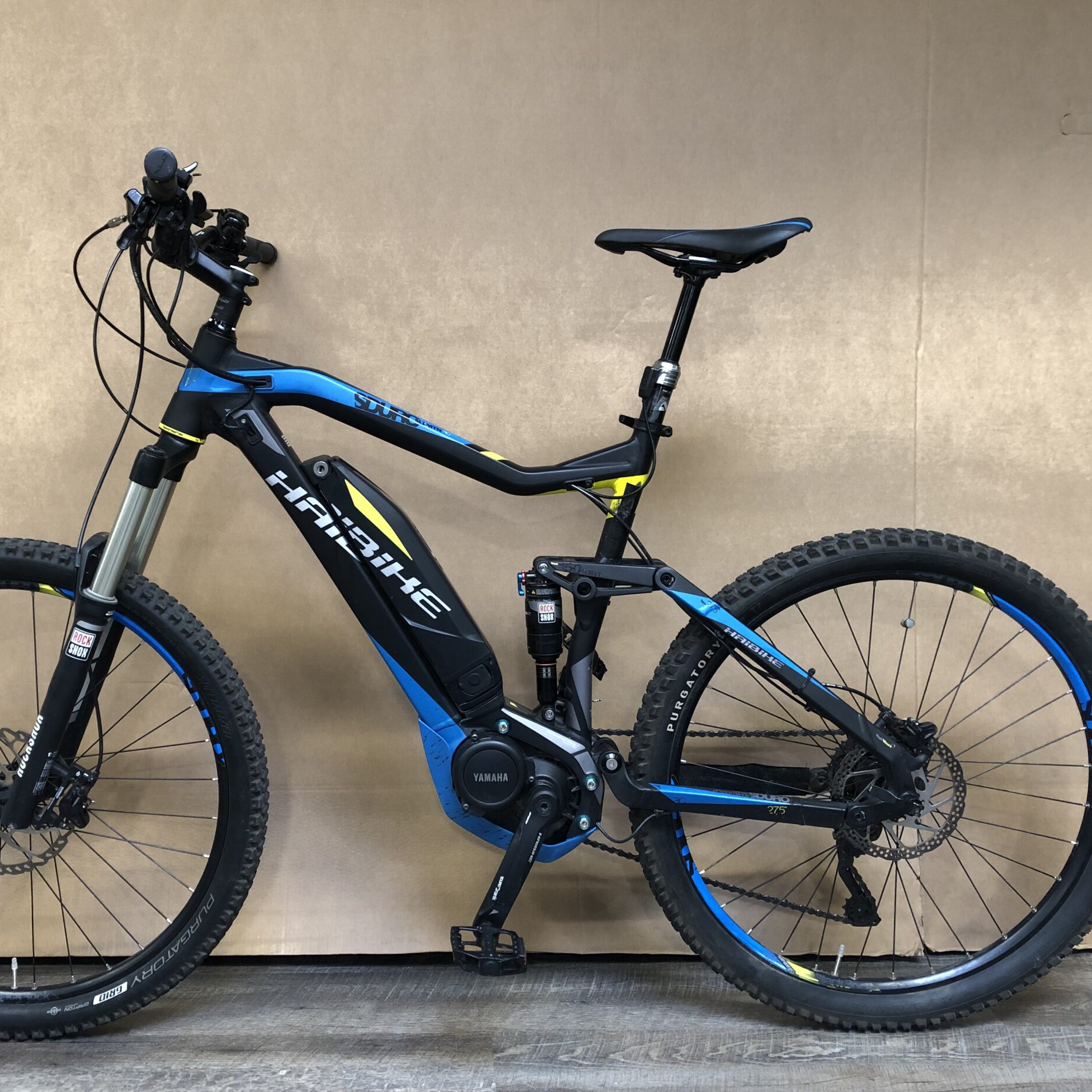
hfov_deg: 48.2
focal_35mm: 34
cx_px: 453
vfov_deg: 48.4
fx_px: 1213
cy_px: 560
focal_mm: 3.99
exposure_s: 1/15
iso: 40
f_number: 1.8
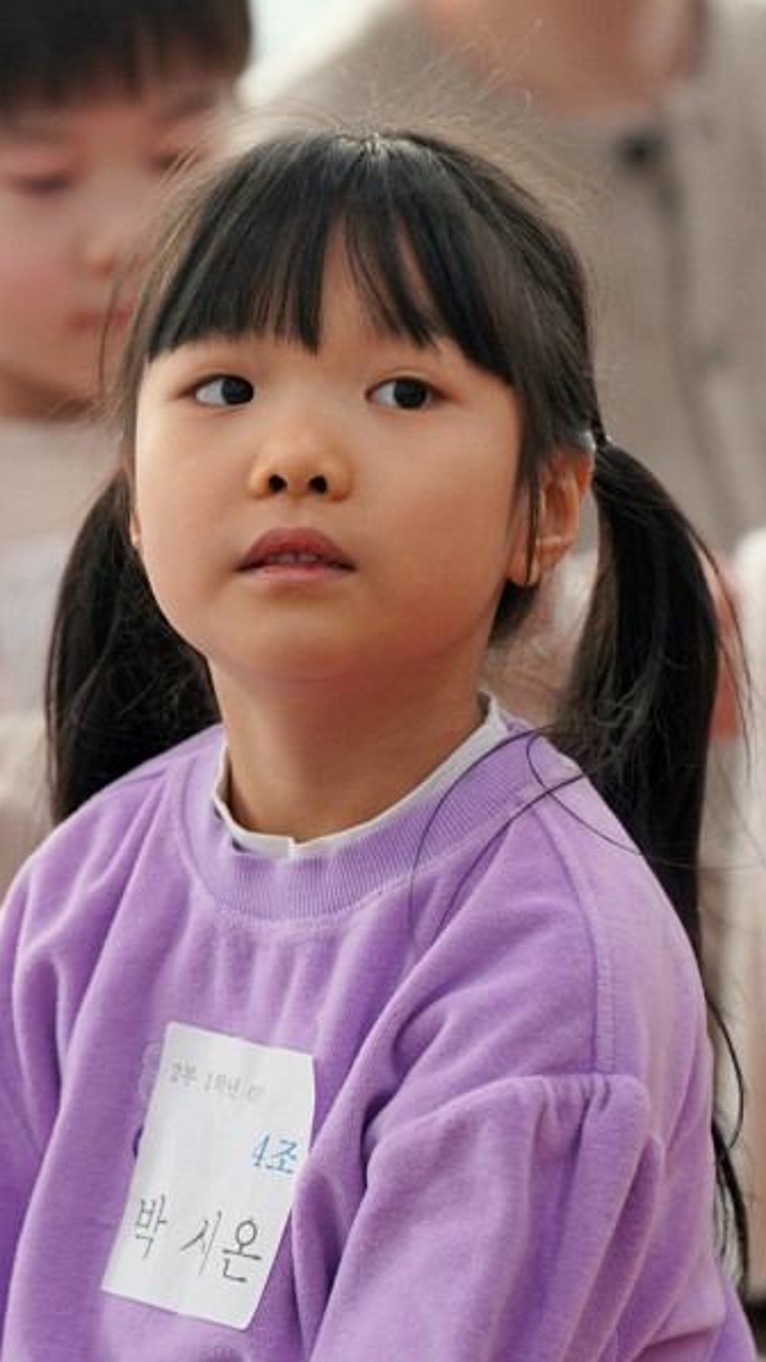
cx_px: 91
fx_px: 11406
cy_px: 682
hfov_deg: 3.8
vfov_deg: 6.8
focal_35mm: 316
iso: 1600
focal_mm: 200
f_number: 4
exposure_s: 1/250
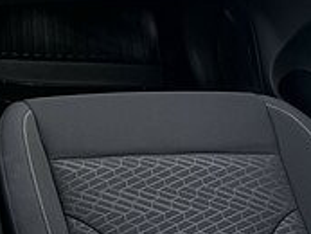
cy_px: -84
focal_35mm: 76
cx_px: -95
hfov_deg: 22.8
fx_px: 683
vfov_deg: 17.9
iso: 100
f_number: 1.78
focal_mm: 6.76
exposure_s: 1/318
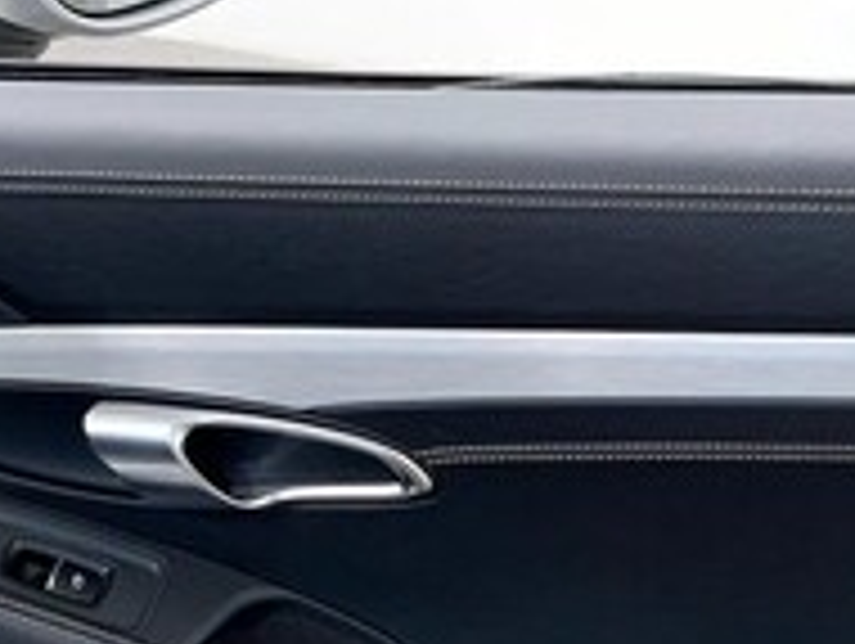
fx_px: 1583
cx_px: 562
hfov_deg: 30.0
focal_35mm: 64
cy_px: 583
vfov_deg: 22.4
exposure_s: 1/122
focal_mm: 3
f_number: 1.8
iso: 50
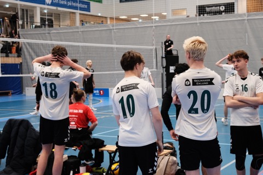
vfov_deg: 21.2
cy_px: 88
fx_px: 468
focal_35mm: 64
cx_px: 132
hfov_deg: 31.4
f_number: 6.4
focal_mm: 42.5
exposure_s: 1/250
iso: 5000
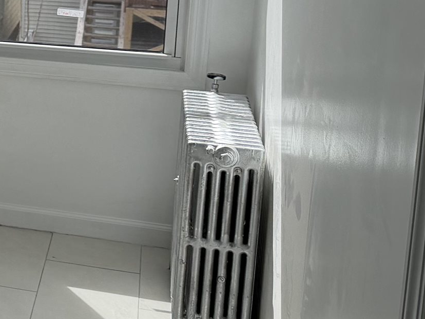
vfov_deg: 16.2
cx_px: -357
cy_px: -16
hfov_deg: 17.5
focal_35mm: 89
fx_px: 1093
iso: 100
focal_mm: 6.76
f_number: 1.78
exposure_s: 1/2232
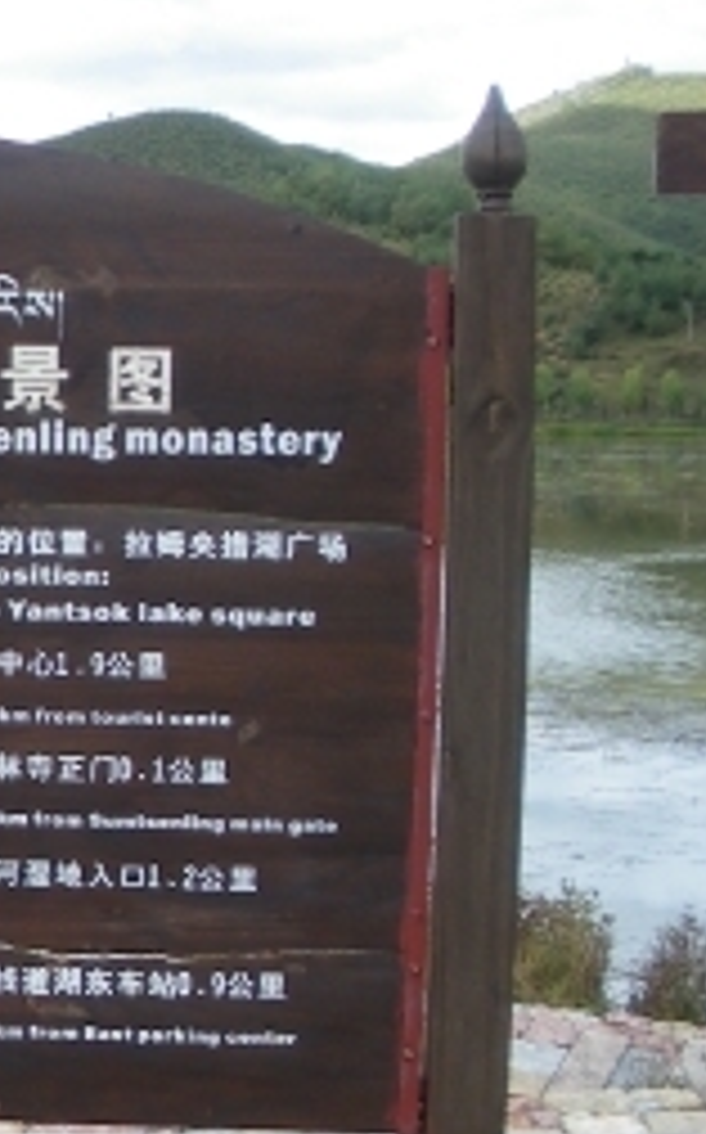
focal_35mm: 91
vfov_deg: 22.6
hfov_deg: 12.9
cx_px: -589
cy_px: 819
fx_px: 2808
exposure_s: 1/200
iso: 80
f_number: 3.5
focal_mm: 6.3
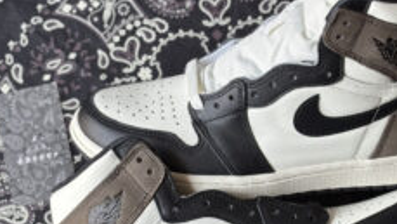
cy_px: 163
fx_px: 1043
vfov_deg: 12.2
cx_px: 251
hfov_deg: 21.5
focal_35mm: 99
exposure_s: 1/571
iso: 40
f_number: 1.6
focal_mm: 5.96
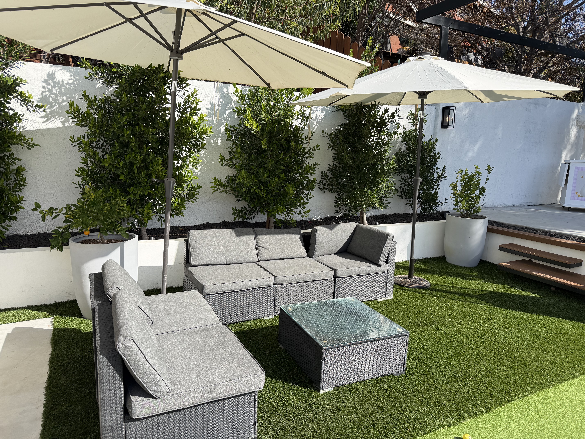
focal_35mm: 24
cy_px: 220
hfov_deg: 71.6
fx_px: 406
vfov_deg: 56.8
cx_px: 292
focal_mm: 6.76
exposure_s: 1/3279
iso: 100
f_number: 1.78
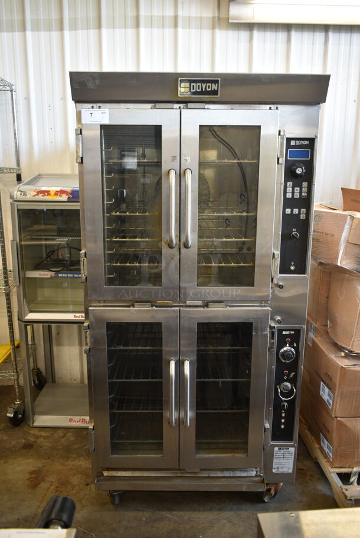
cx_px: 180
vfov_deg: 61.9
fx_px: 449
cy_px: 269
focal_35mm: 30
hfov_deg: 43.7
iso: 250
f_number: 3.5
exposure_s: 1/30
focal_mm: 20
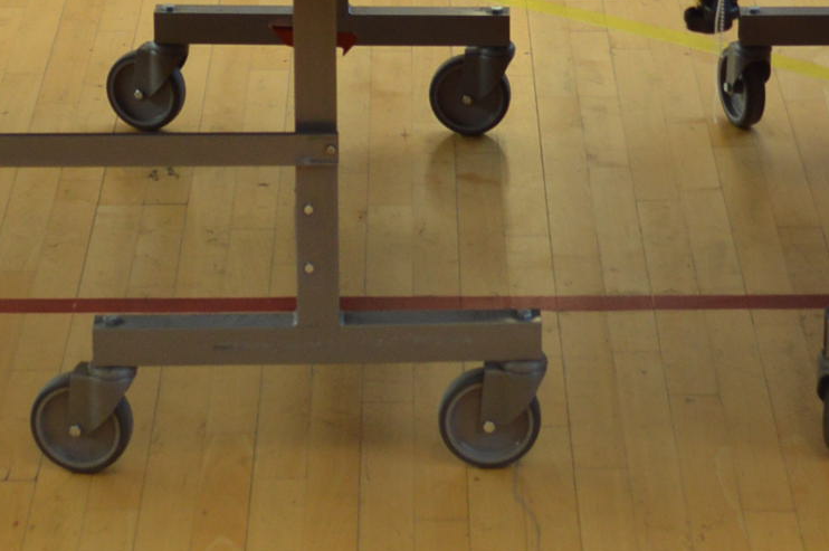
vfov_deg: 9.0
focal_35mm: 146
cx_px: 527
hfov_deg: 14.1
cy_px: -418
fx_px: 3358
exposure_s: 1/80
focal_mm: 24
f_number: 4.5
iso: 400
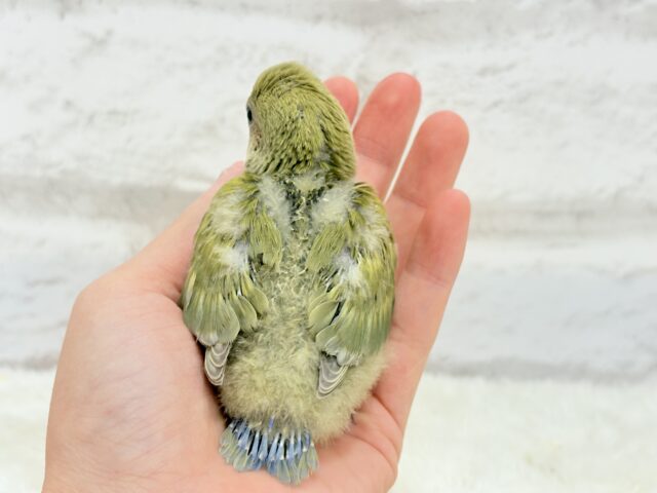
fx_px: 987
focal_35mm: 52
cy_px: 246
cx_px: 328
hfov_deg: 36.8
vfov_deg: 28.0
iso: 50
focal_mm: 5.96
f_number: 1.6
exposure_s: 1/50
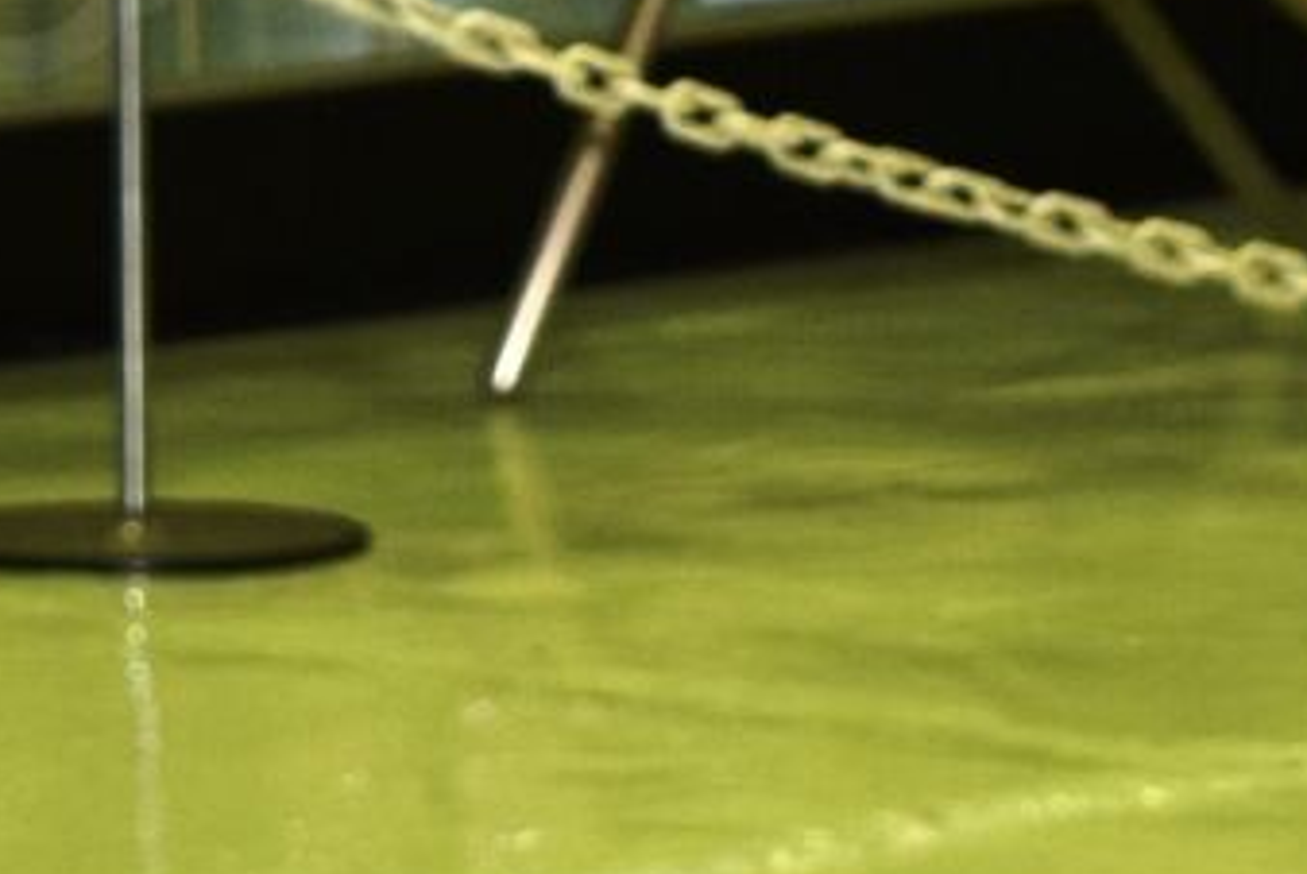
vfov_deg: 2.7
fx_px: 18169
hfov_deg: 4.1
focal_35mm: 500
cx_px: 122
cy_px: -944
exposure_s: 1/80
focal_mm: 55
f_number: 5.6
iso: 800
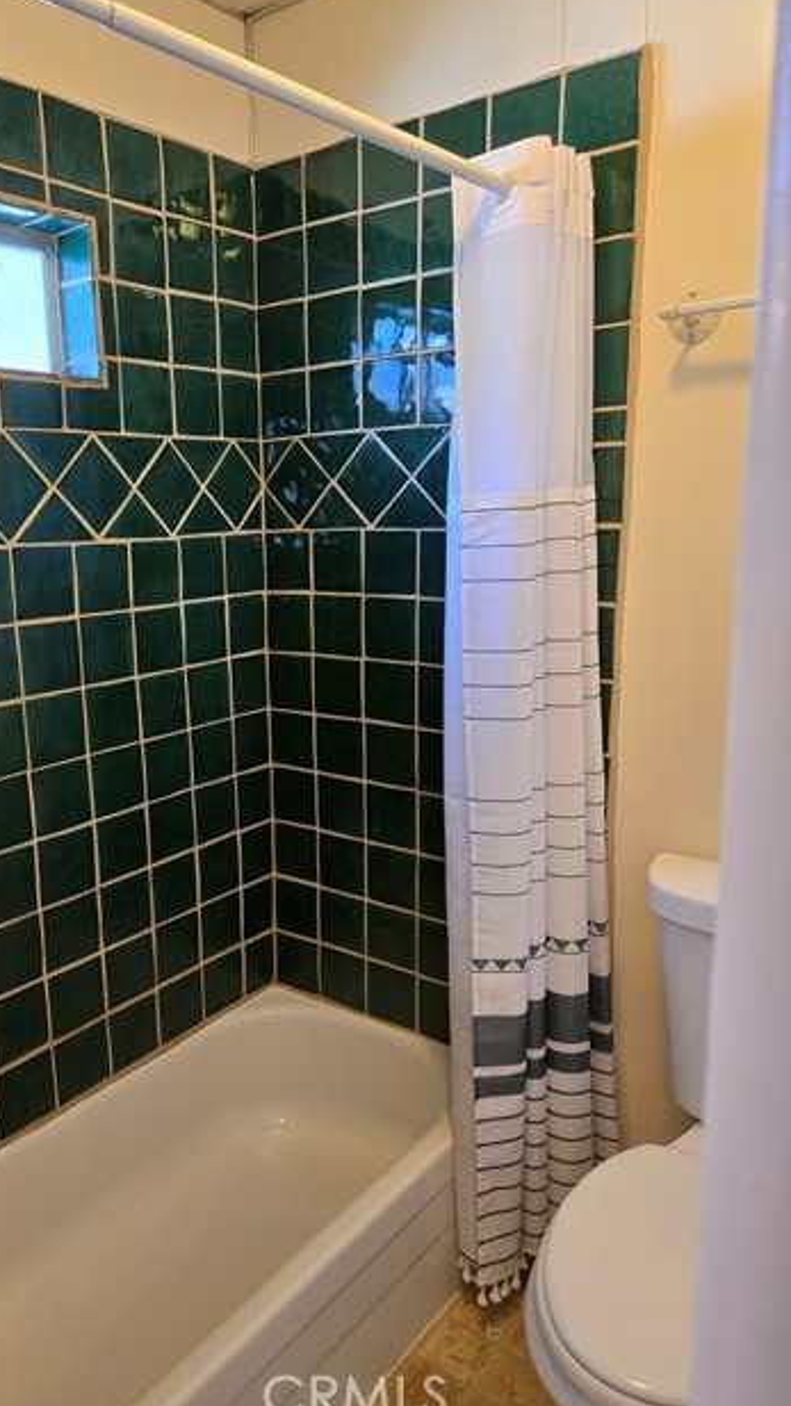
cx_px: 280
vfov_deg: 71.9
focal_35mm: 26
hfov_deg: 43.9
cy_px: 700
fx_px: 970
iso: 160
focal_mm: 5.4
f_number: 1.8
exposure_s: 1/120
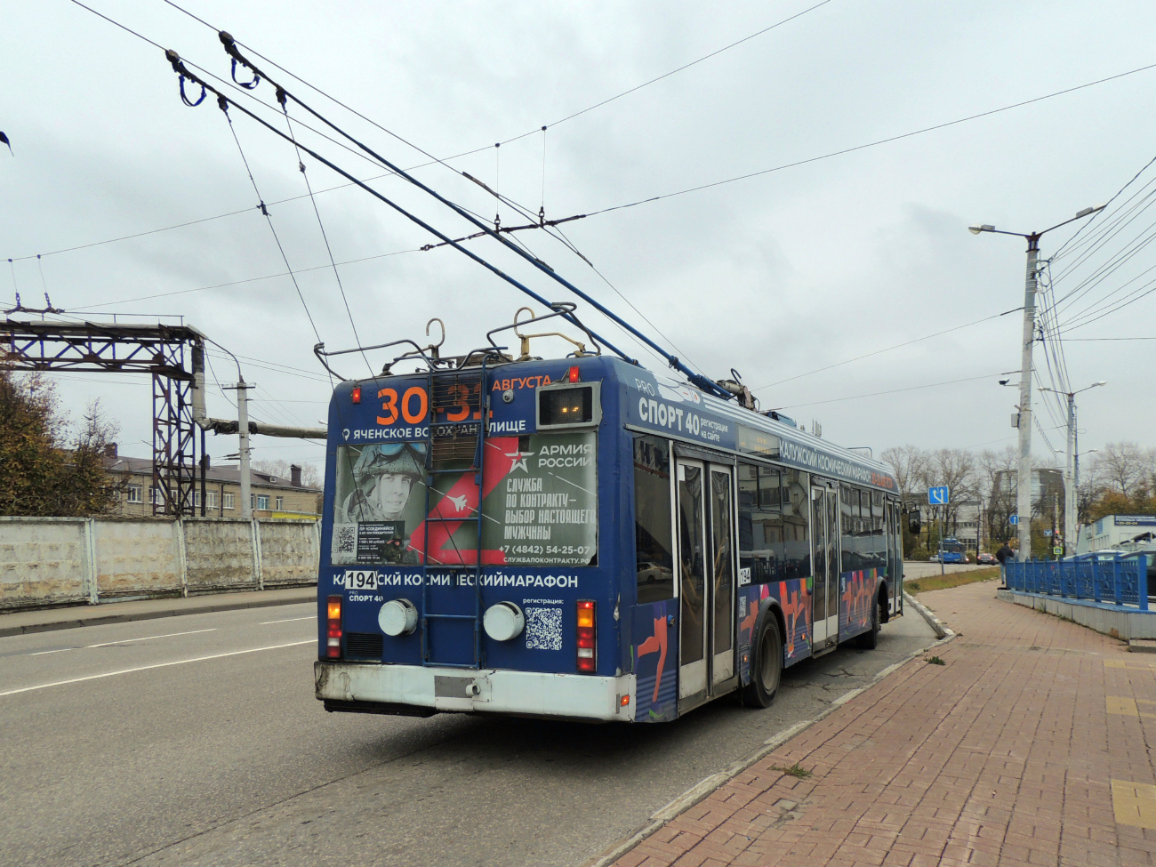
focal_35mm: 28
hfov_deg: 63.4
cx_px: 578
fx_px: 935
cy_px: 434
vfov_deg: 49.7
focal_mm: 4.9
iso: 100
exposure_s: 1/500
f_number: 3.1
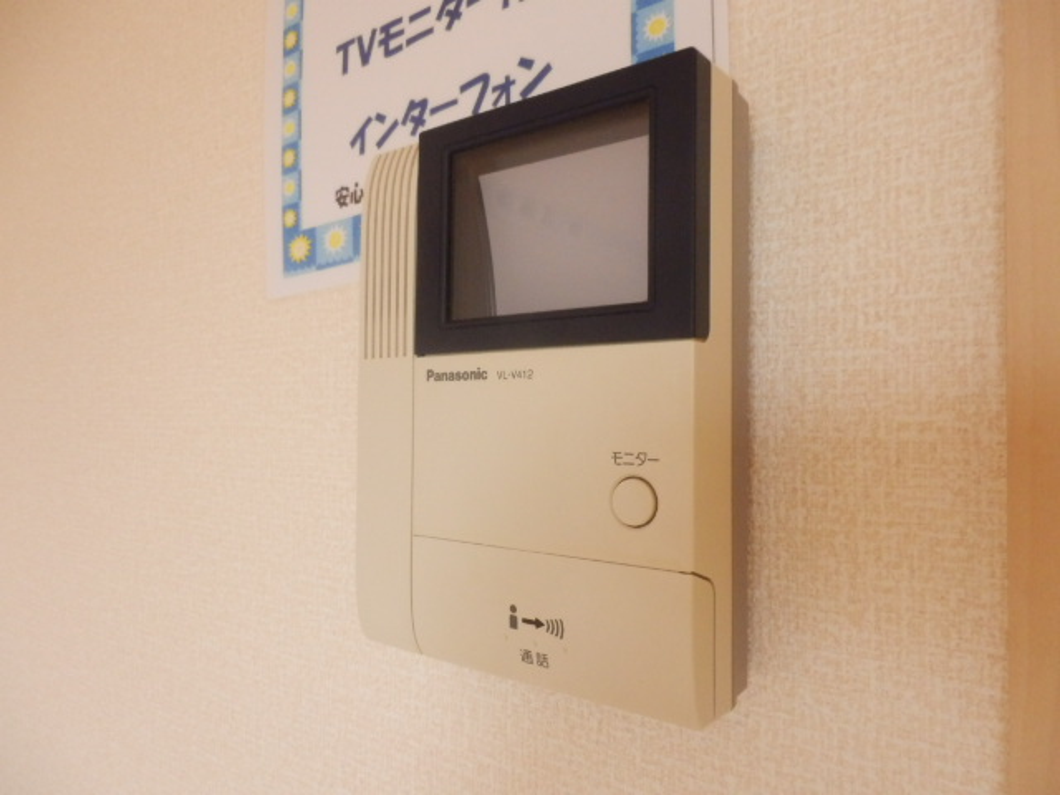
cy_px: 398
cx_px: 530
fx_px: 735
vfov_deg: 56.8
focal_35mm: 24
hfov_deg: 71.6
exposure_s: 1/25
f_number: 3
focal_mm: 4.2
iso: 800
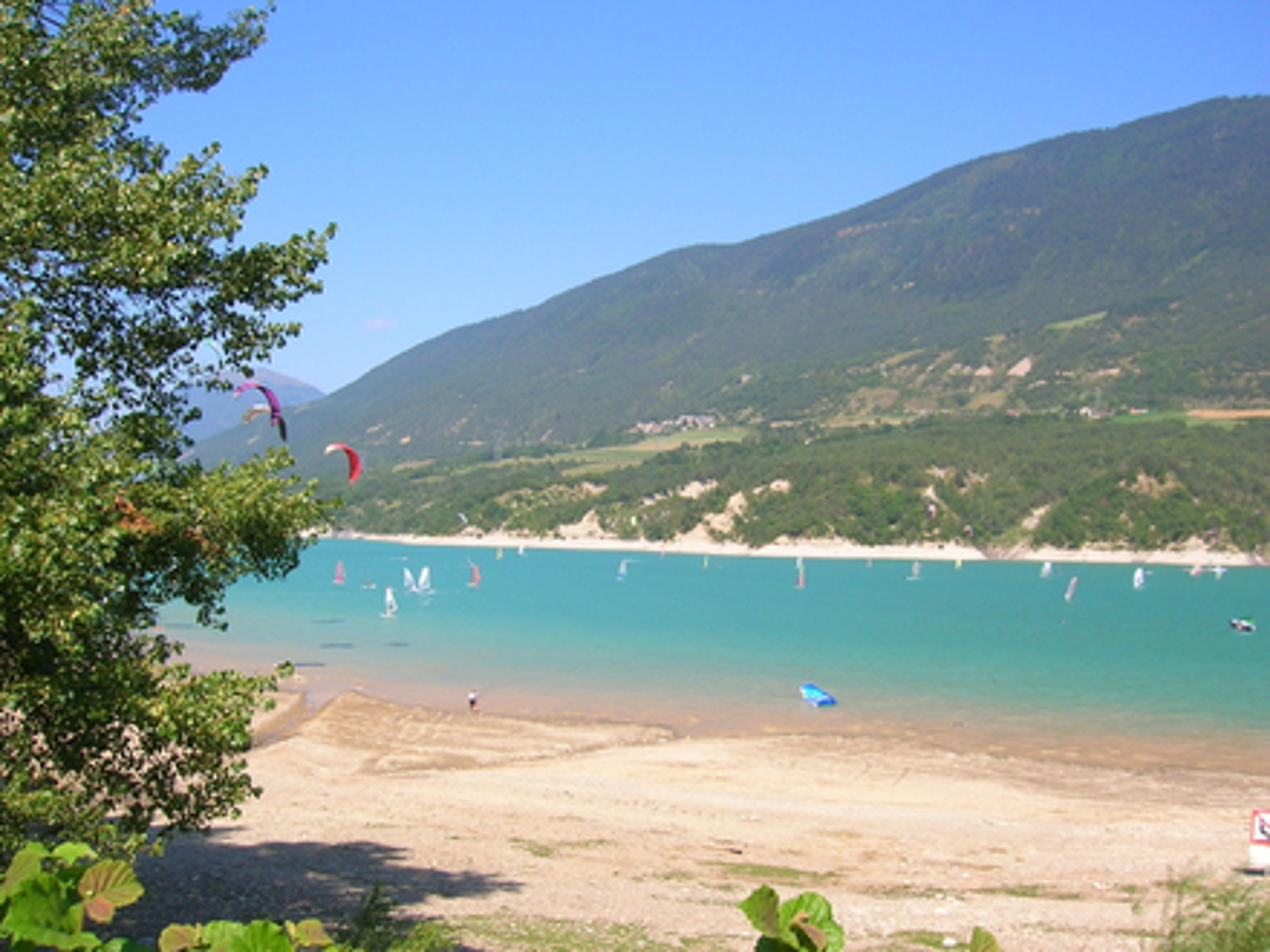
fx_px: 1247
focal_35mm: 34
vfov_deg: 41.8
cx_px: 635
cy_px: 476
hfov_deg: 54.0
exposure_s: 1/273
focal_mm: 5.7
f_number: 4.9
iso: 50
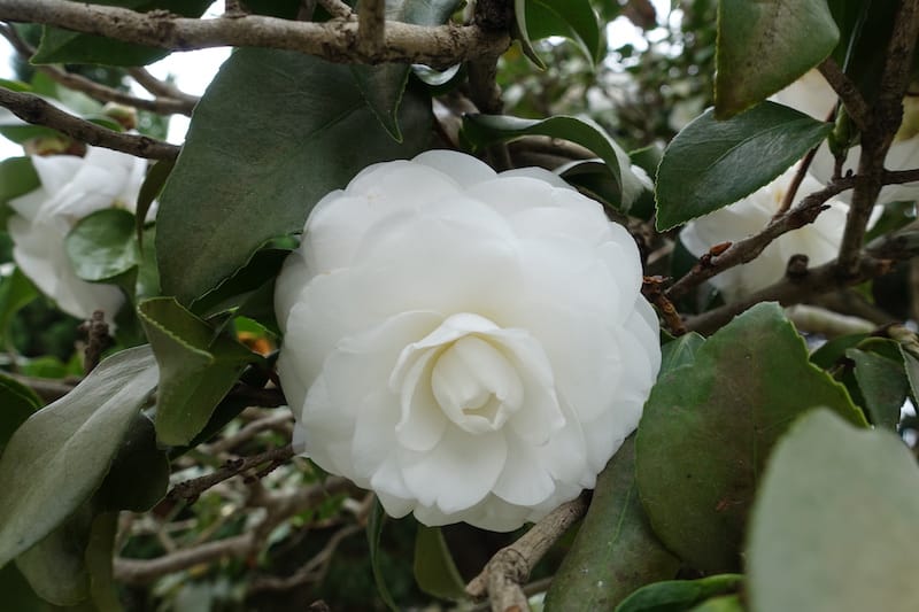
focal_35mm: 24
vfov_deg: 53.1
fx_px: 613
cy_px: 306
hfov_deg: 73.8
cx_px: 460
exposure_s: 1/100
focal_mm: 8.8
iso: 125
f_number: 4
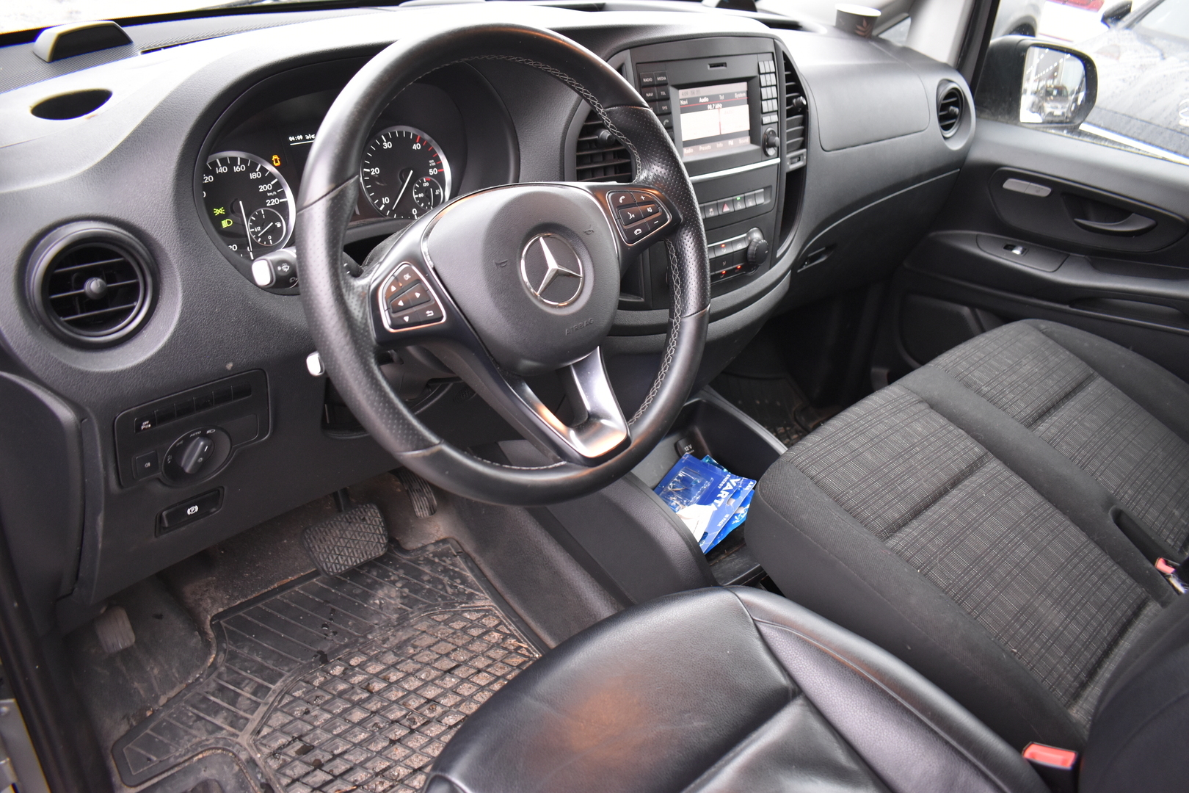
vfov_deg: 47.9
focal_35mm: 27
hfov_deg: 67.4
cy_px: 396
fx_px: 892
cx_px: 594
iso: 1250
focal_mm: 18
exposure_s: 1/60
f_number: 3.5
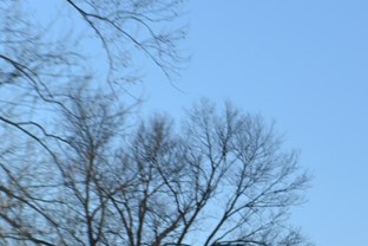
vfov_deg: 6.2
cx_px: 537
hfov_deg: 9.2
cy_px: 308
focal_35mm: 219
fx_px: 2238
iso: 100
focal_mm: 42
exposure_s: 1/250
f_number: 8
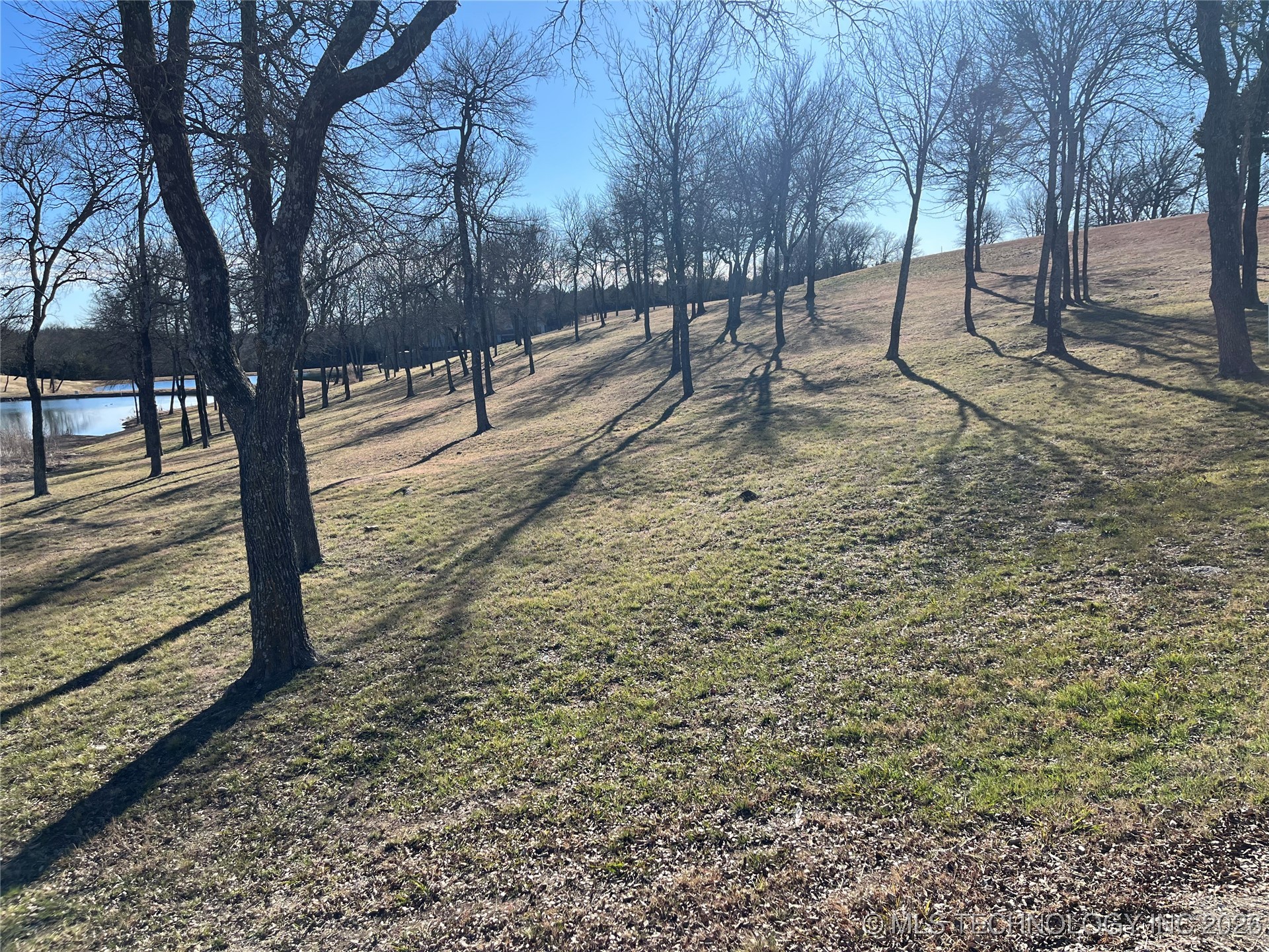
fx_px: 953
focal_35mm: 26
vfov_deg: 53.1
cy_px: 476
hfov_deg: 67.3
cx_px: 634
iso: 50
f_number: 1.6
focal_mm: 5.1
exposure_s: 1/2358
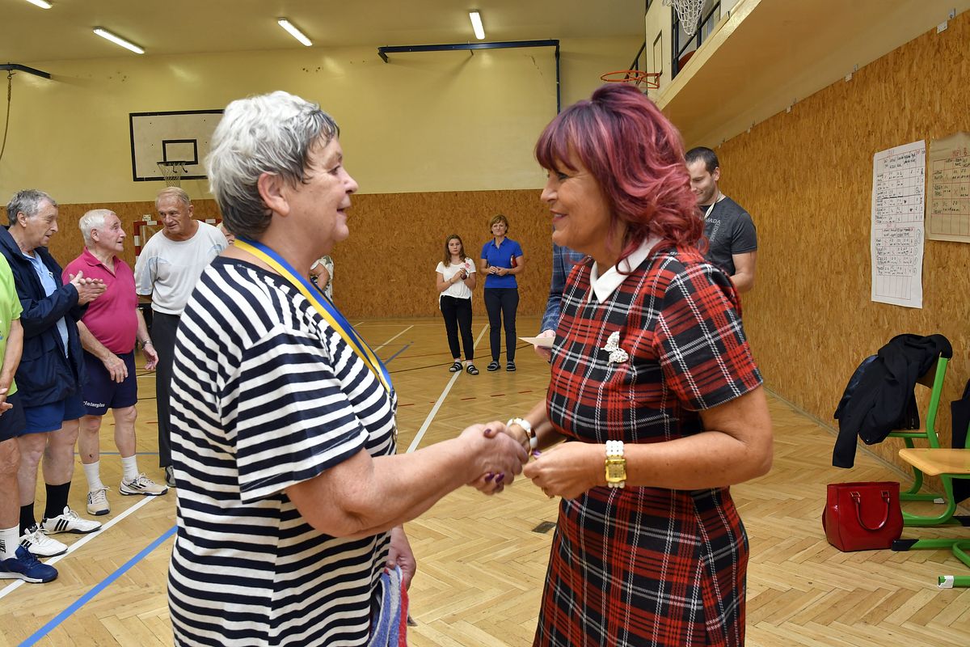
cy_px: 324
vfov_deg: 45.7
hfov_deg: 64.6
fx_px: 768
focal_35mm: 28
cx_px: 485
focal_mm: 19
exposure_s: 1/125
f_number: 6.3
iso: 1000
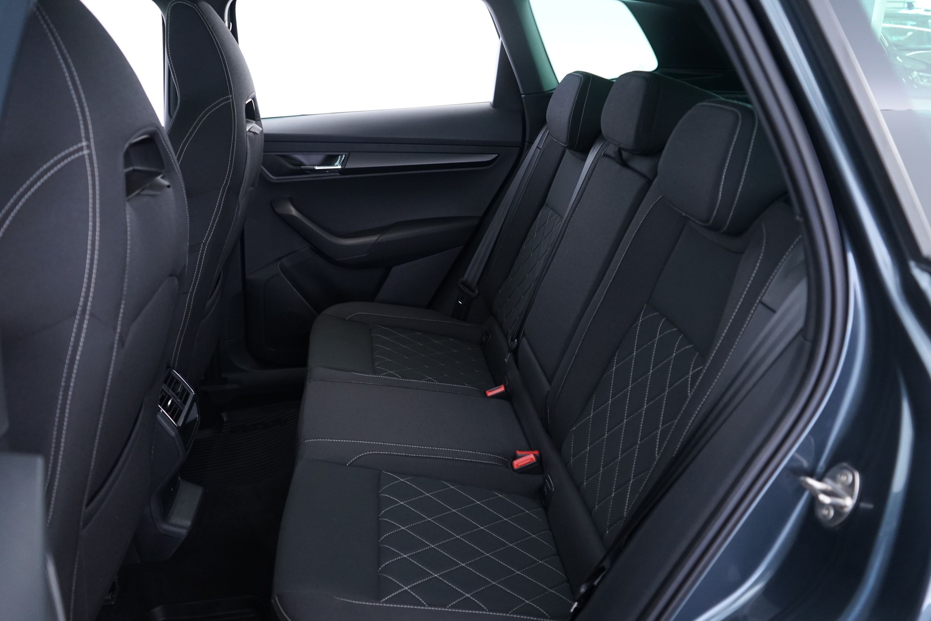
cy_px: 310
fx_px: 724
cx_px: 466
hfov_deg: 65.5
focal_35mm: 28
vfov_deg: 46.4
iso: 1000
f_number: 4
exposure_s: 1/8
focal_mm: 28
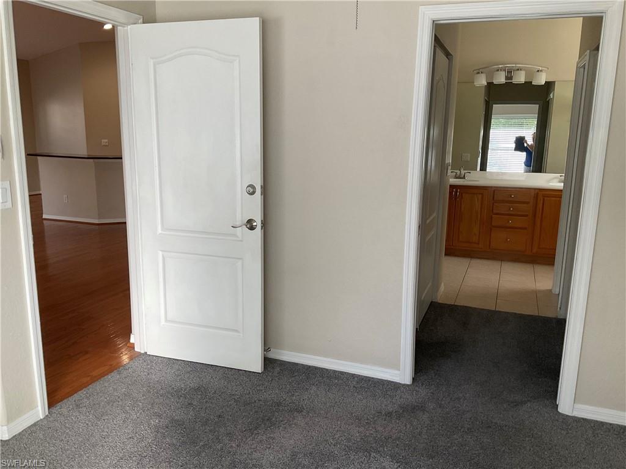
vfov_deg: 48.2
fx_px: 524
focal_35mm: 29
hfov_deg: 61.7
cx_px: 313
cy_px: 234
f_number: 1.8
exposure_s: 1/120
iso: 64
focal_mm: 3
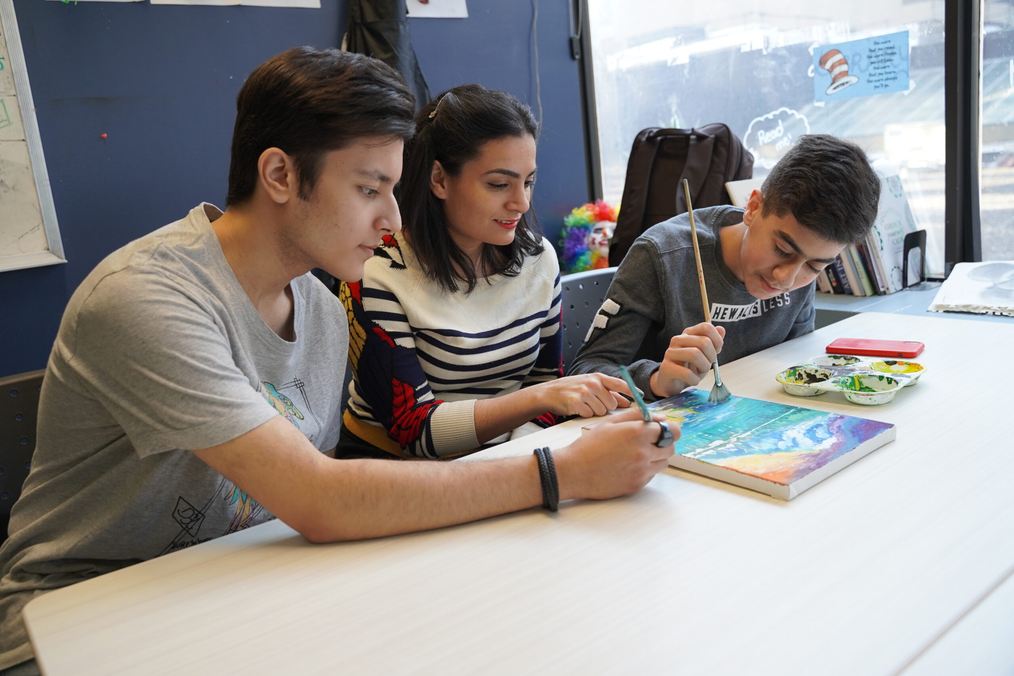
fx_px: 789
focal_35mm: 28
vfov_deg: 46.4
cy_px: 338
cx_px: 507
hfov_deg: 65.5
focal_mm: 28
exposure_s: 1/160
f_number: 4
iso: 1000
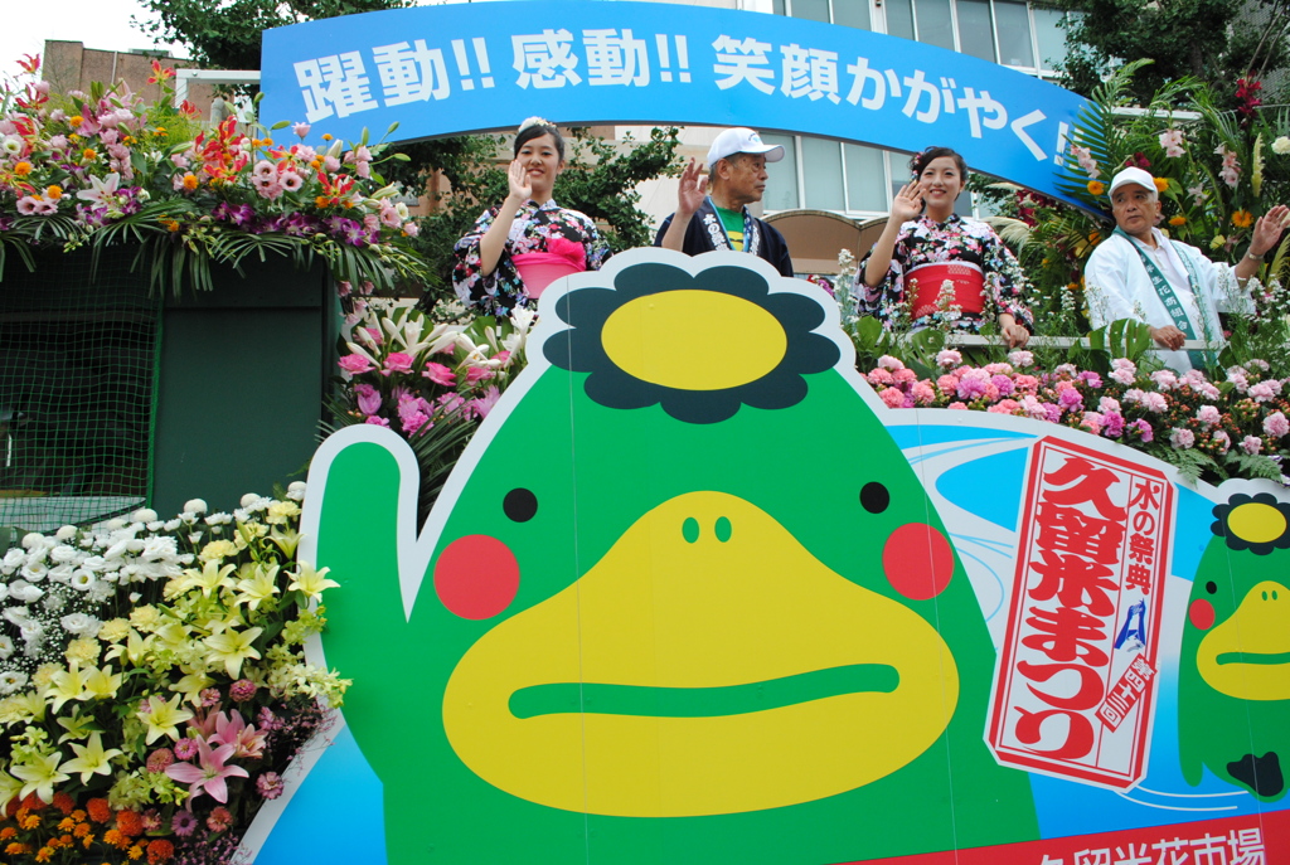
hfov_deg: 67.3
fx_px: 969
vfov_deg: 48.1
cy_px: 432
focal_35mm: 27
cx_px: 645
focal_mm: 18
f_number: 7.1
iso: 400
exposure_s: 1/200
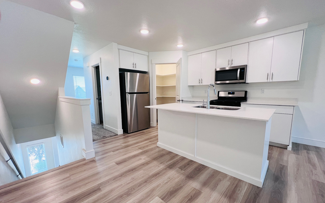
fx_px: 124
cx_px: 162
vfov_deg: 78.5
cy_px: 109
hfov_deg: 105.3
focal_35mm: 14
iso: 160
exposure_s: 1/120
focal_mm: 1.57
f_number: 1.8
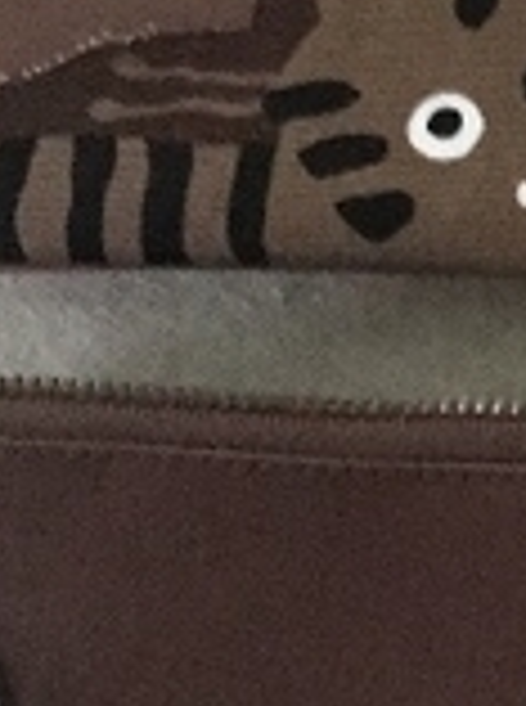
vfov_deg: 13.6
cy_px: 4
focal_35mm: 143
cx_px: 1021
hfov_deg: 9.7
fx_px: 2909
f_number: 1.8
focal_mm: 3.99
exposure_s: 1/15
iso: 400
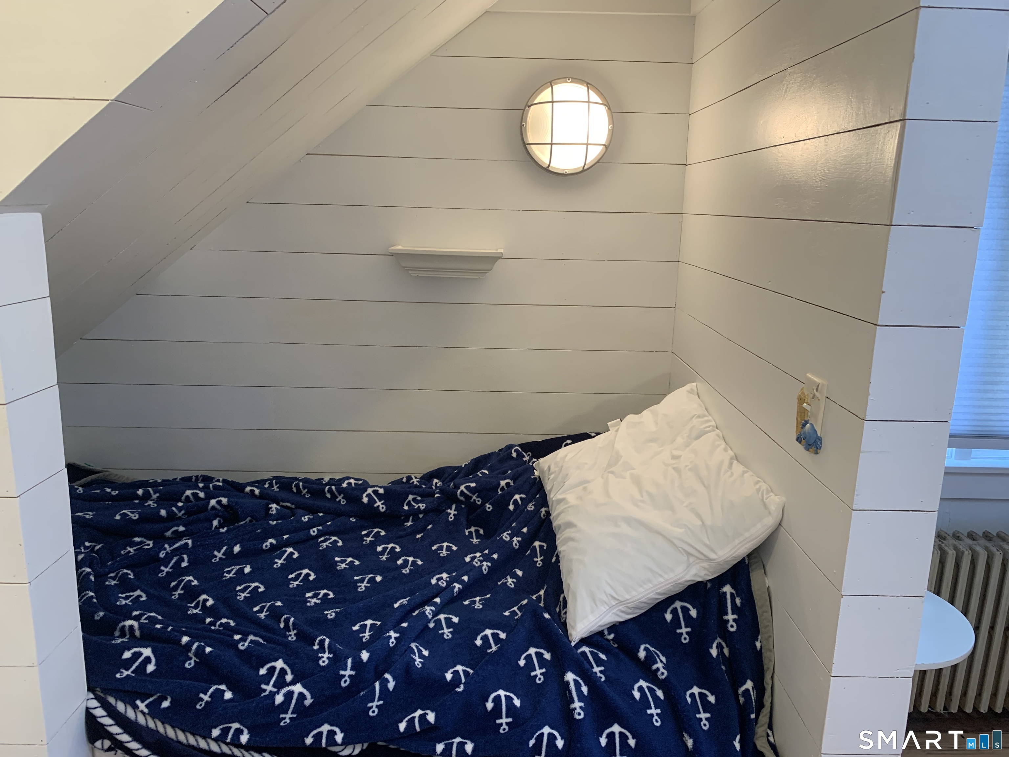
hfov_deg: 67.3
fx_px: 758
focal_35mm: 26
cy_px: 378
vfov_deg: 53.1
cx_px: 504
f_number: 1.8
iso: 100
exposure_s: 1/60
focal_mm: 4.25
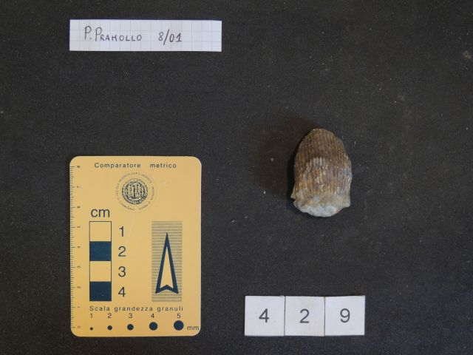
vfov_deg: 14.8
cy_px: 178
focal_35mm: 100
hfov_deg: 19.6
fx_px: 1366
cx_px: 236
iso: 400
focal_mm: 17.8
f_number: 4.1
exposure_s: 1/30
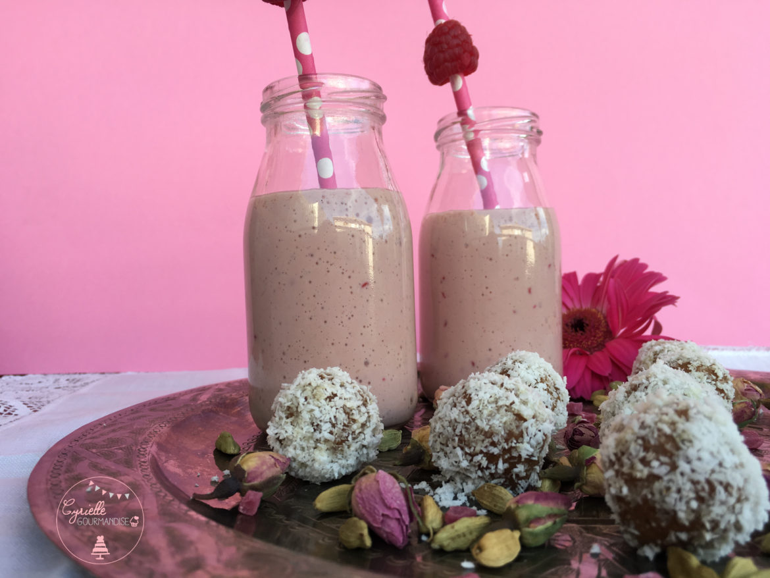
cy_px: 289
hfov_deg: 61.6
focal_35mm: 29
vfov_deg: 48.2
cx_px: 385
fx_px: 645
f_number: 2.2
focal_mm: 4.15
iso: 25
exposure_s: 1/120
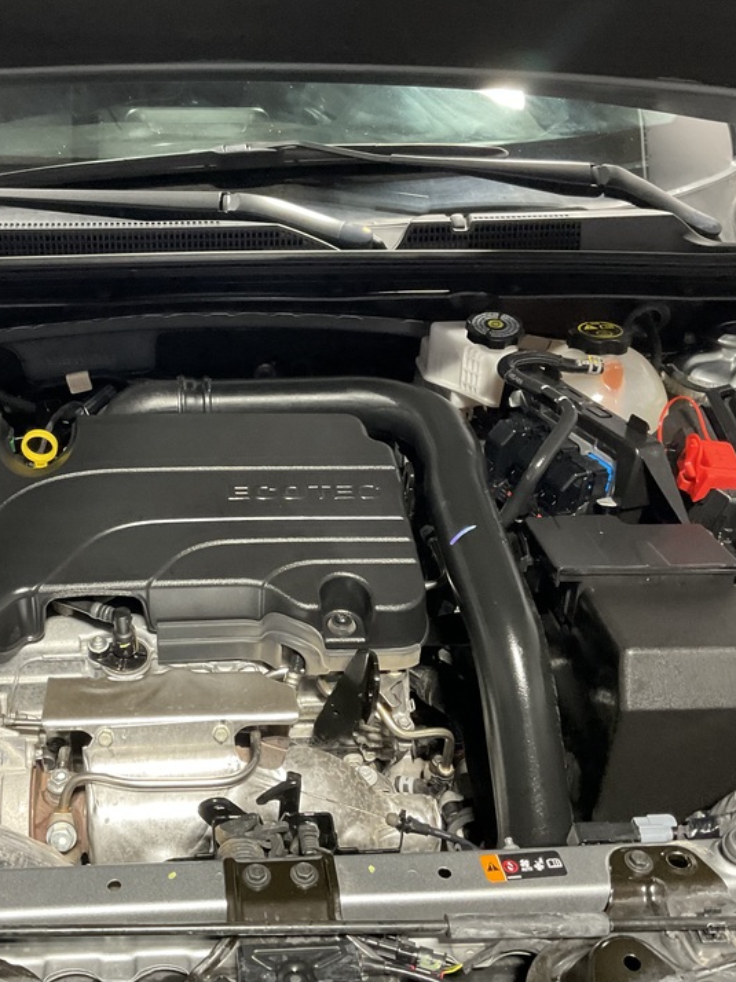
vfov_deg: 47.9
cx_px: 223
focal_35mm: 39
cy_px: 492
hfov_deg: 36.3
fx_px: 1106
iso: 250
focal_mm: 3
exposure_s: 1/60
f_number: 1.8
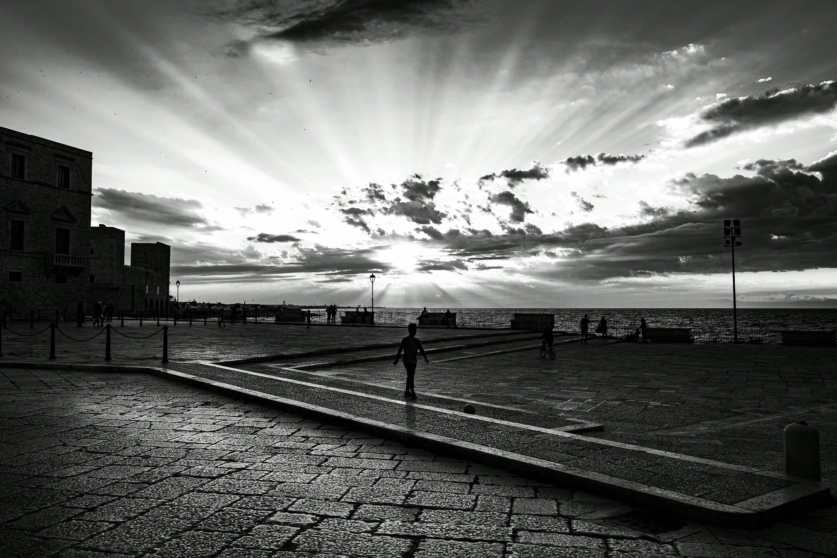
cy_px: 279
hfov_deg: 61.9
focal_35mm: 30
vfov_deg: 43.6
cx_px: 418
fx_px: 697
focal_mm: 30
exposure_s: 1/400
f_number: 5
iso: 125
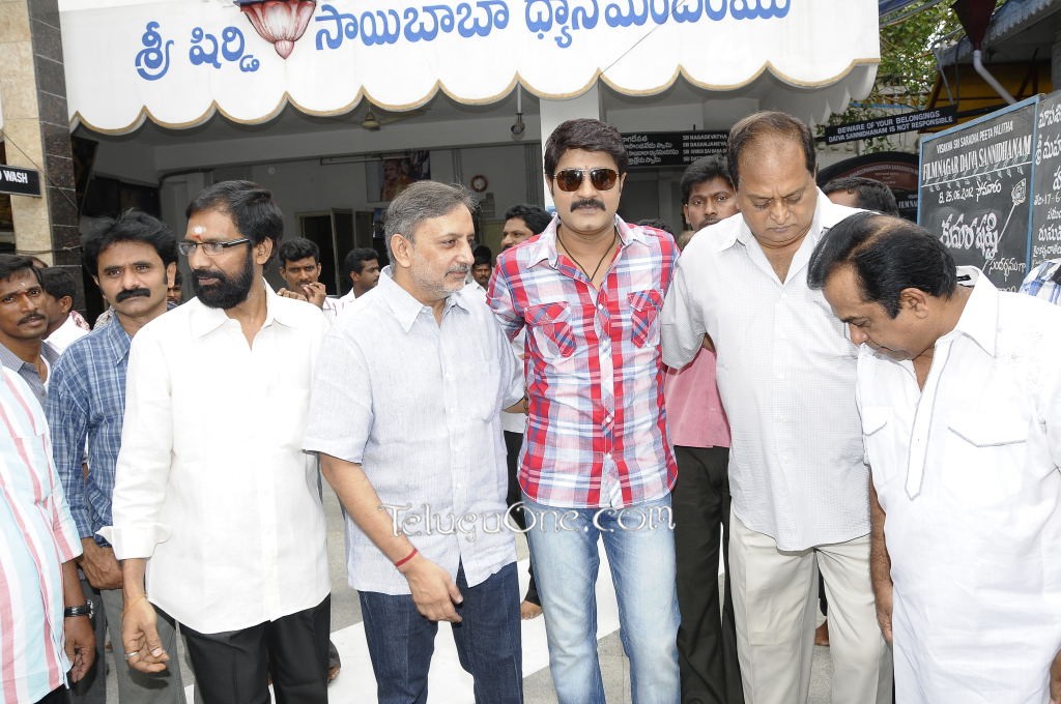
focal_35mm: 27
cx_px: 530
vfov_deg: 47.8
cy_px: 352
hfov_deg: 67.4
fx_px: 795
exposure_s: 1/125
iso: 320
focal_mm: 18
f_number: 7.1
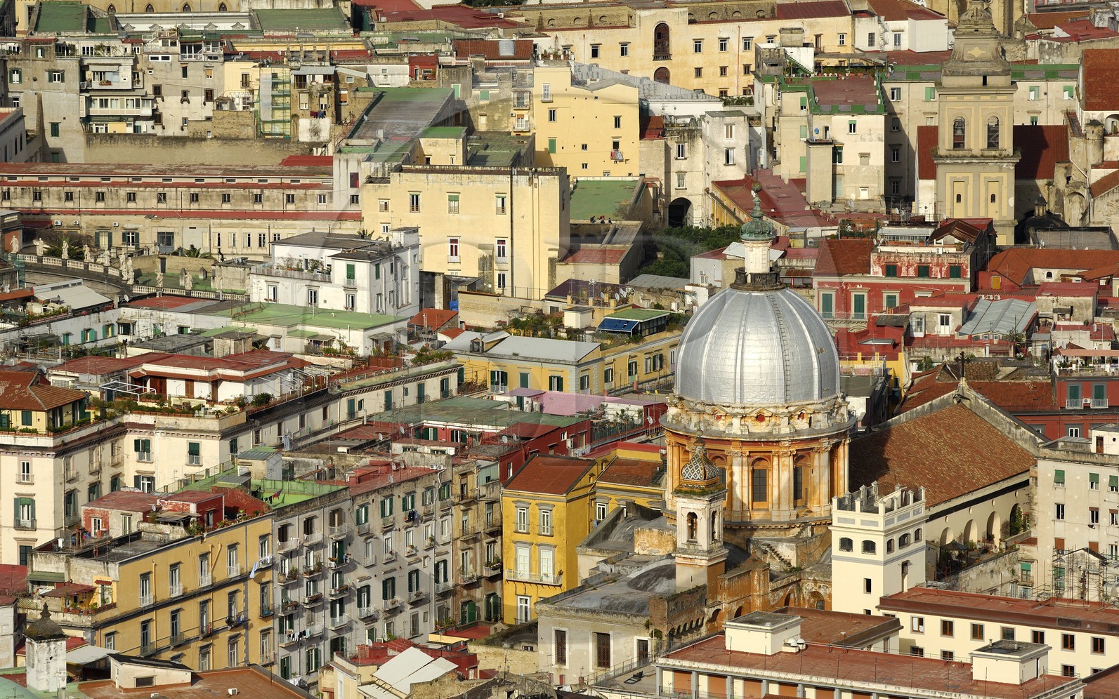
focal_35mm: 230
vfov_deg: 5.7
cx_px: 558
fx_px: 7015
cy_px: 352
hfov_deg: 9.1
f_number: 6.3
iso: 100
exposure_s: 1/500
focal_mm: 150
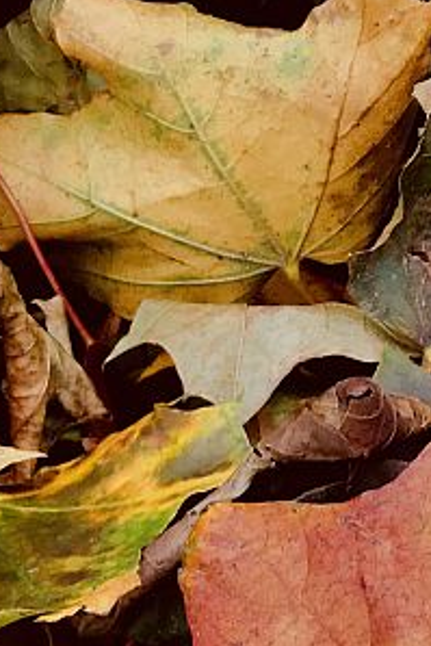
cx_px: -206
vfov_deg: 19.9
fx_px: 1794
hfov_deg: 13.0
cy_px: 616
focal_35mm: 100
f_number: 1.8
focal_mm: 3.99
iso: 32
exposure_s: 1/100
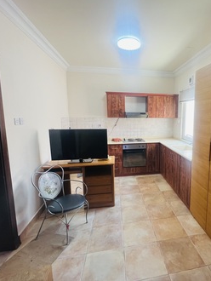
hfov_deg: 68.5
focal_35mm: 18
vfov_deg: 87.7
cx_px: 149
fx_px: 146
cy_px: 136
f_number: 1.8
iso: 200
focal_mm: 1.57
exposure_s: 1/99
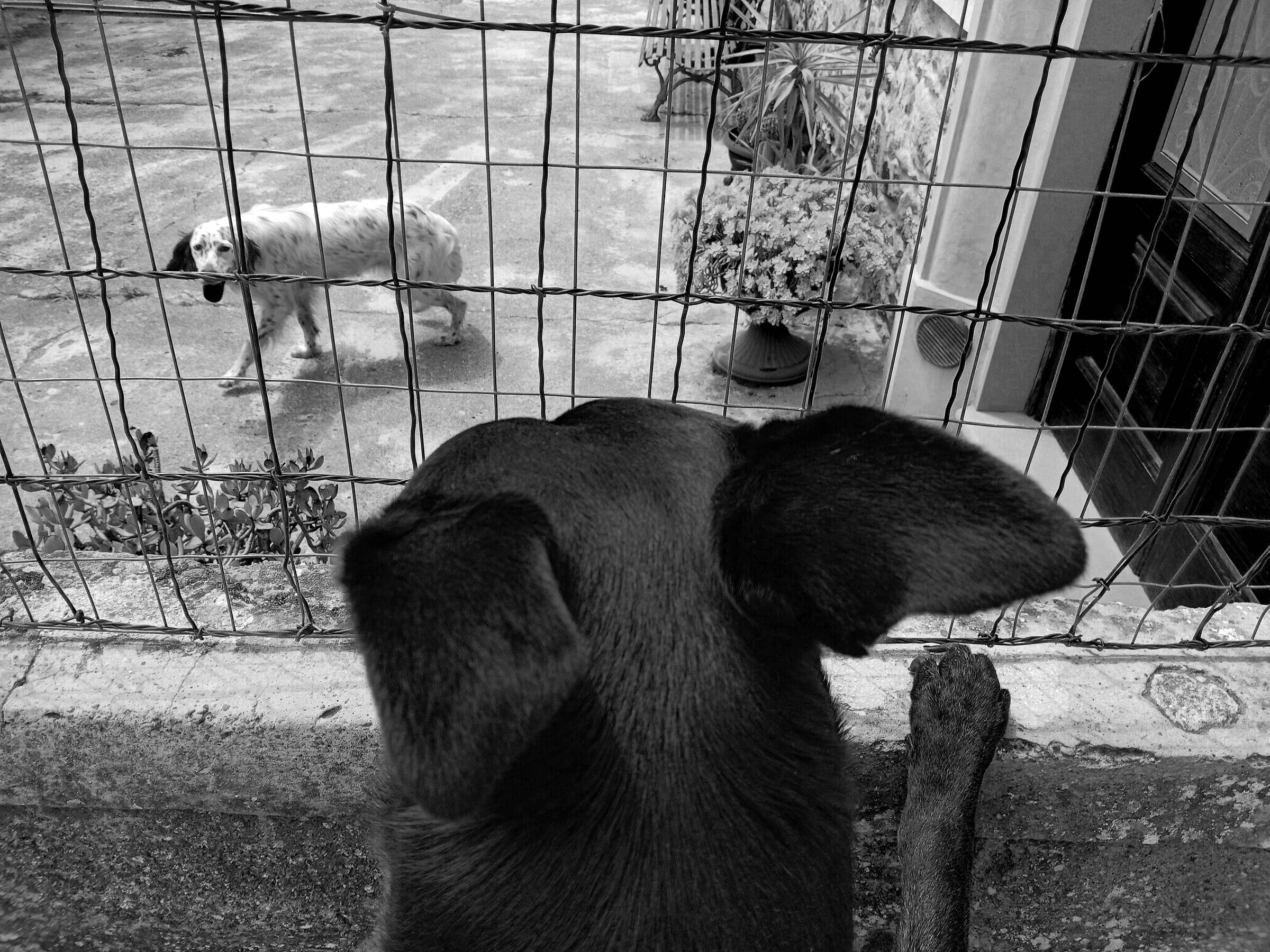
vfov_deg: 51.4
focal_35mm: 27
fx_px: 991
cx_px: 635
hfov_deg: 65.3
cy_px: 476
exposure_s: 1/215
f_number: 1.8
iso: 100
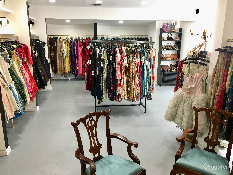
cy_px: 88
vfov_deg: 48.2
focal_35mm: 29
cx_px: 116
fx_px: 195
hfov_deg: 61.7
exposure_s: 1/17
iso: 200
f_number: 2.2
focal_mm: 4.15
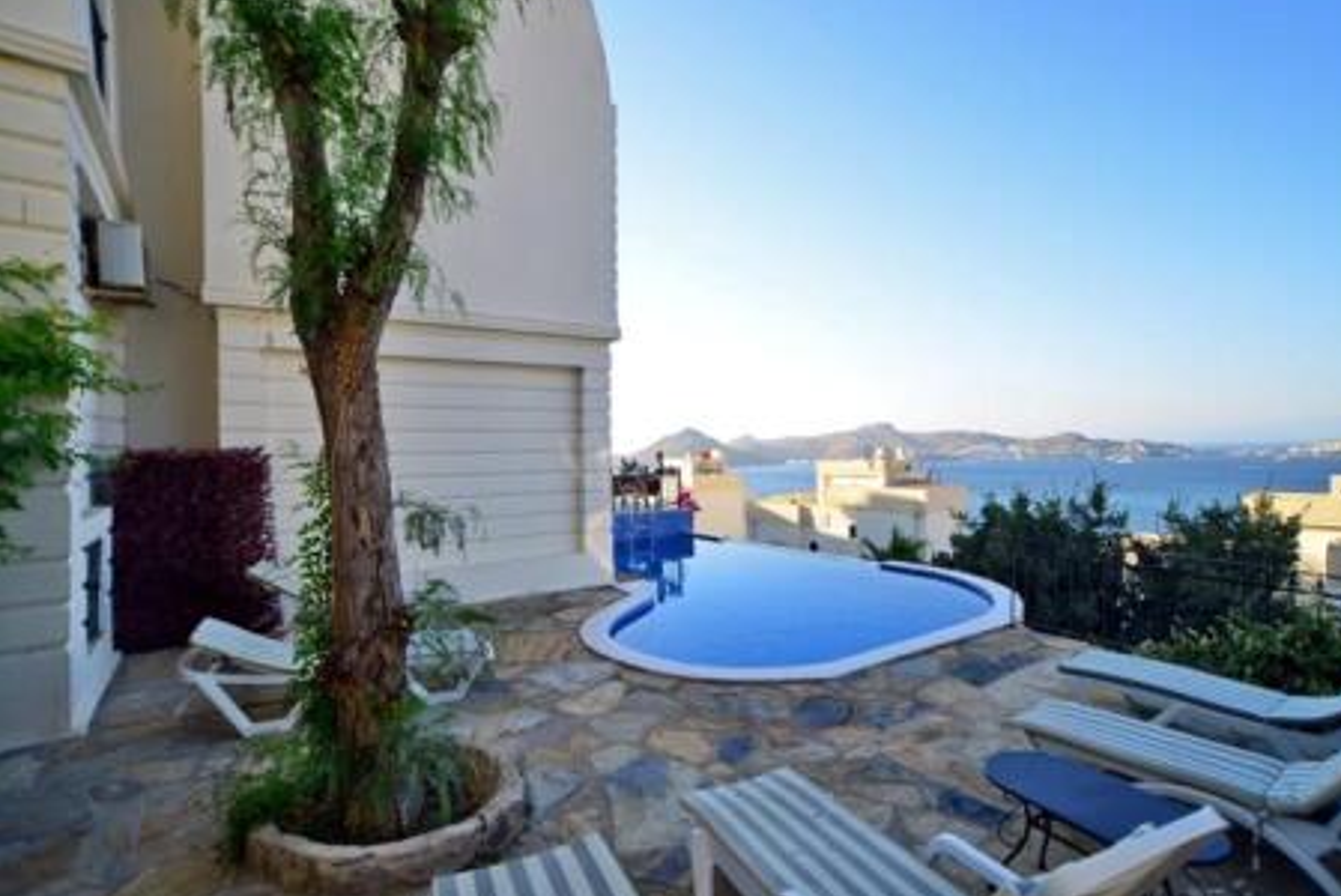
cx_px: 708
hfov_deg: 89.9
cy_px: 435
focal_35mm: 18
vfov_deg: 67.5
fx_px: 671
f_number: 5.3
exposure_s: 1/250
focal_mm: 17
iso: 200
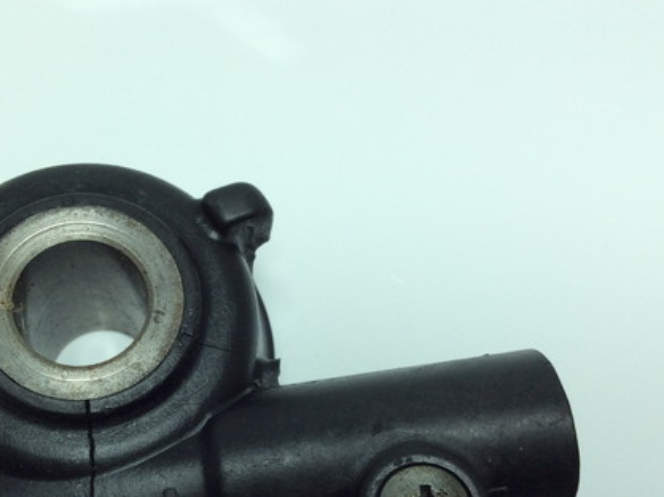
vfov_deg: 31.1
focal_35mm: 46
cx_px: 215
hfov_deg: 40.7
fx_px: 882
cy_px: 354
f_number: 2.4
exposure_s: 1/349
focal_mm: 3.3
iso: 32
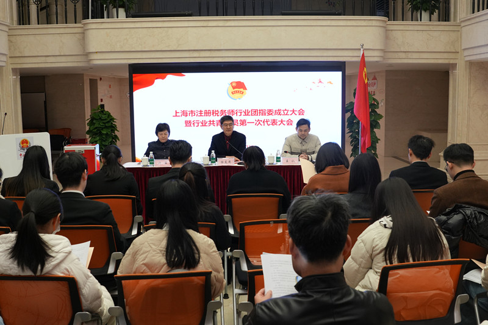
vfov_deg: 36.9
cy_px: 162
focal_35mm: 36
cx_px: 244
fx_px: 488
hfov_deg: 53.1
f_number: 5.6
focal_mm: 24
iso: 1000
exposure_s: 1/80
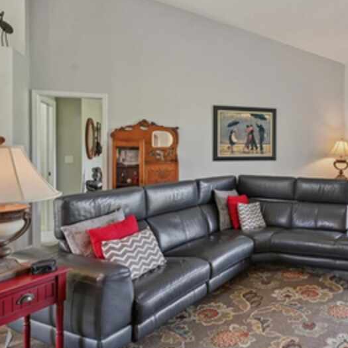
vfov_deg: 55.5
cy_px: 152
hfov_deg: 51.2
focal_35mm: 29
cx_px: 292
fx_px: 330
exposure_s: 1/20
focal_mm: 14
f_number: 8
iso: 400
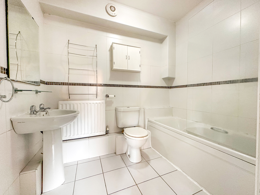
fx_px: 105
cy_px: 98
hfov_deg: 102.1
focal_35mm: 14
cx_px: 130
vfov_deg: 85.7
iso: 500
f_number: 2.2
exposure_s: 1/50
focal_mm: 2.22
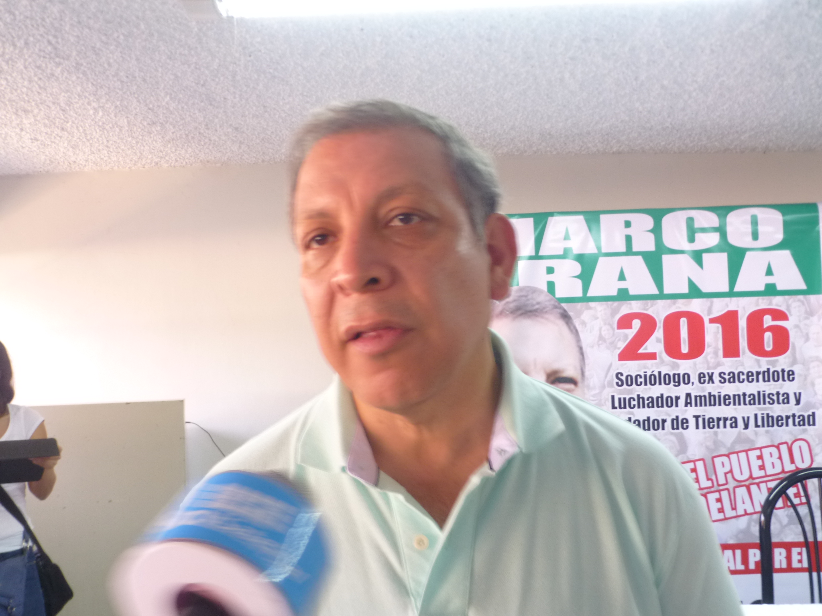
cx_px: 411
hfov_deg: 54.0
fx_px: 807
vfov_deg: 41.8
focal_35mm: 34
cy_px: 308
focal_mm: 6.1
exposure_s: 1/8
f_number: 3.7
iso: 160
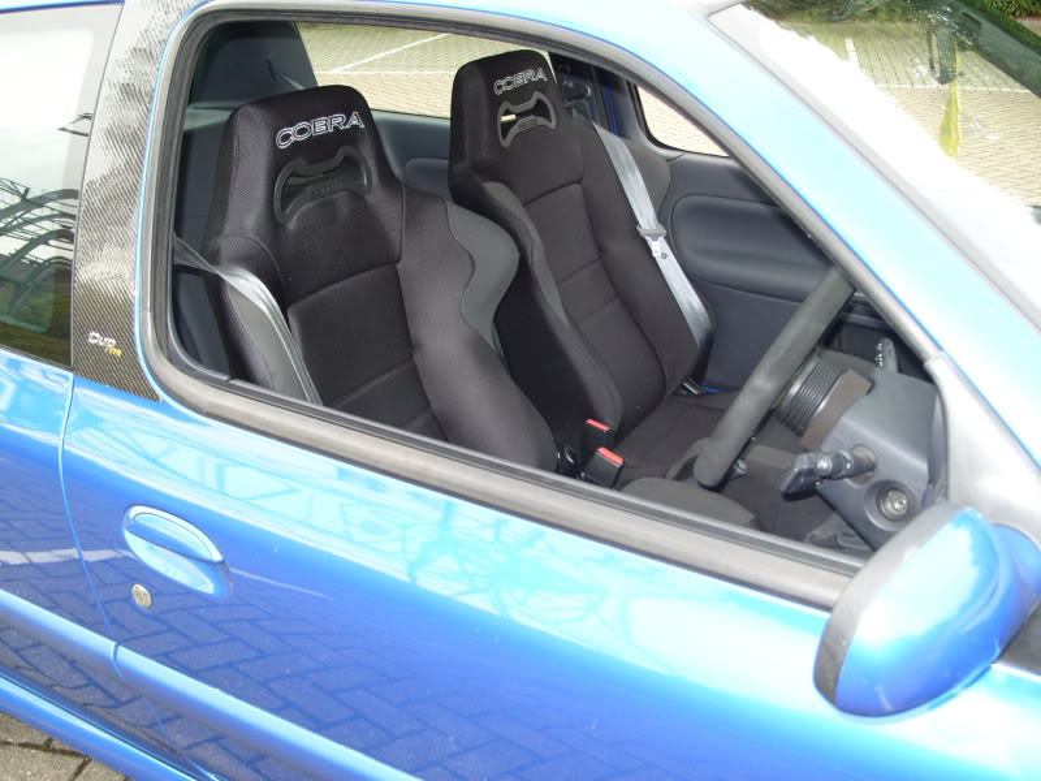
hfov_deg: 52.6
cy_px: 390
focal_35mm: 35
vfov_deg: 40.7
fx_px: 1053
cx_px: 520
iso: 200
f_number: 2.8
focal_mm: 7.8
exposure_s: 1/45
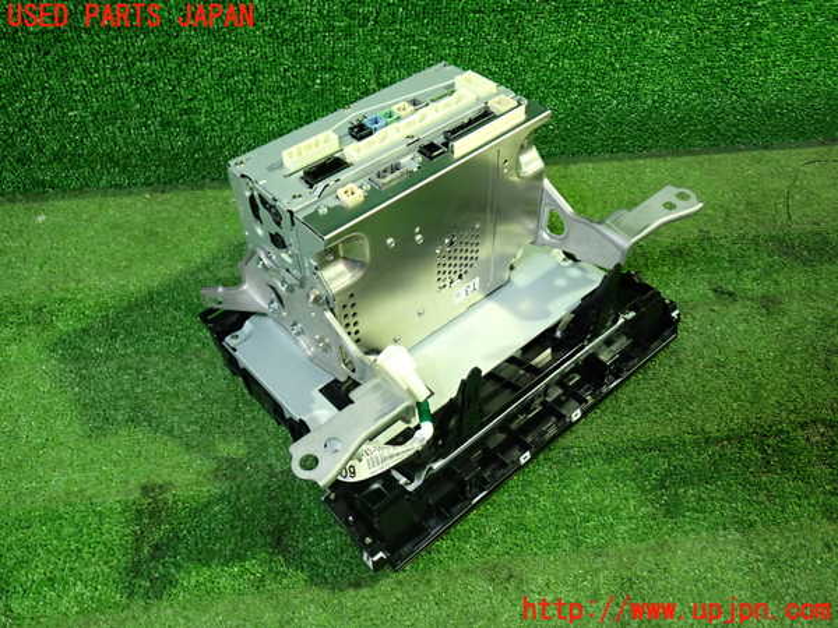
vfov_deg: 46.8
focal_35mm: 30
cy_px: 314
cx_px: 419
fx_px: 726
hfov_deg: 60.0
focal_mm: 5.4
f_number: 2.3
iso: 500
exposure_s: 1/30
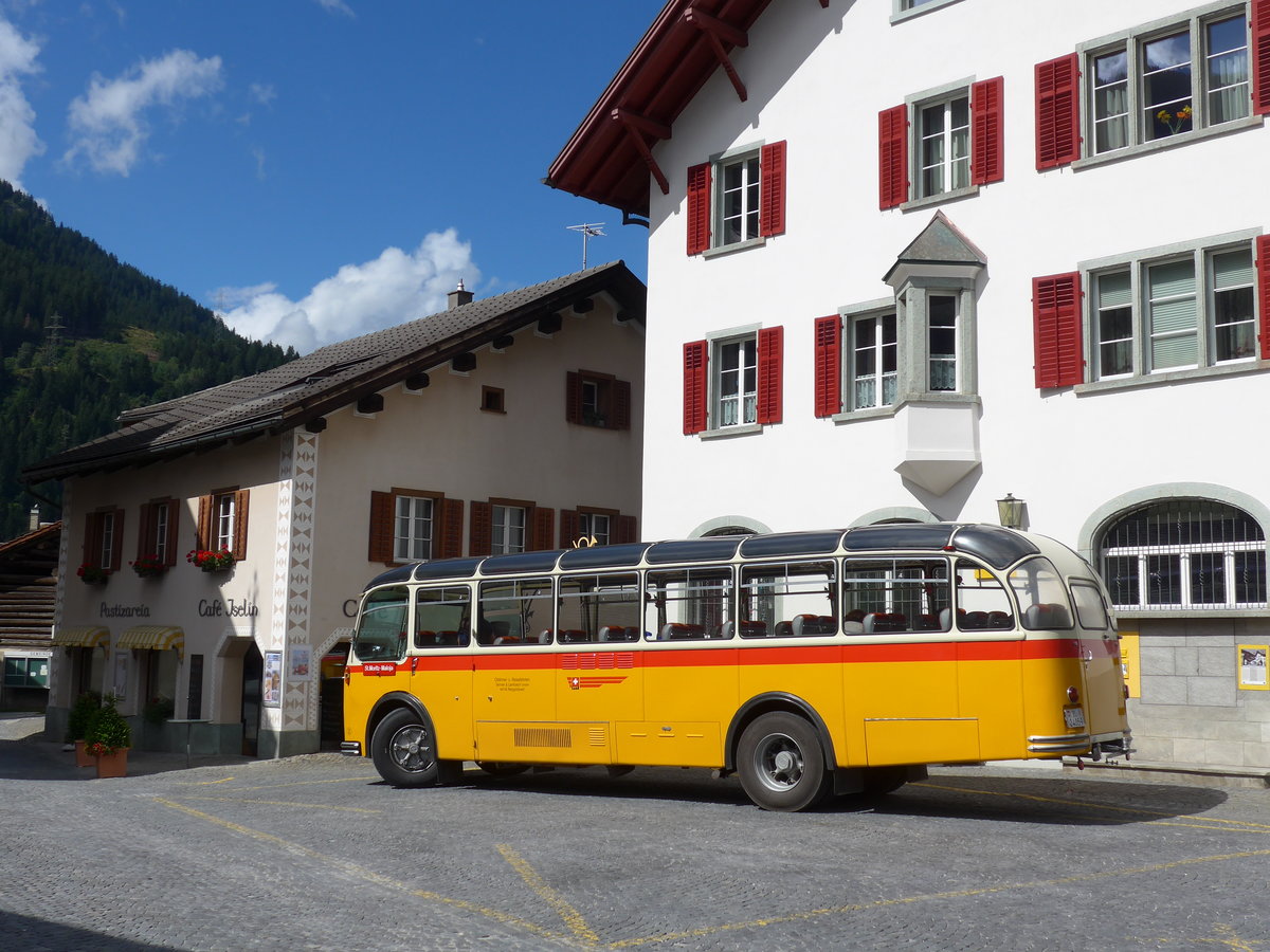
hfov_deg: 45.8
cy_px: 476
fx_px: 1504
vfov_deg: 35.1
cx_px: 635
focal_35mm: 41
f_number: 3.5
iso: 80
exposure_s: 1/2000
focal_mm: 8.4
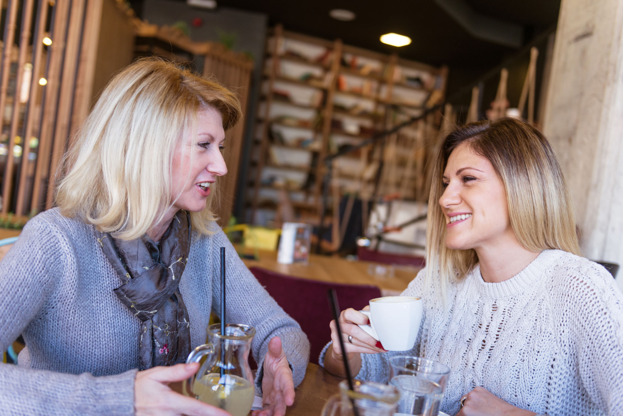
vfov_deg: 35.1
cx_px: 312
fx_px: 658
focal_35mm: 38
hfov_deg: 50.7
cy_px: 208
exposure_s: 1/250
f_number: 2.8
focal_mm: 38
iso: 400
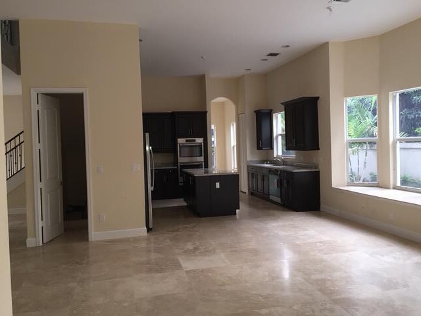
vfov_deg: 48.2
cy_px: 158
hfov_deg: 61.7
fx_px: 353
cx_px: 210
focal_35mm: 29
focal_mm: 4.15
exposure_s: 1/30
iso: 100
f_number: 2.2
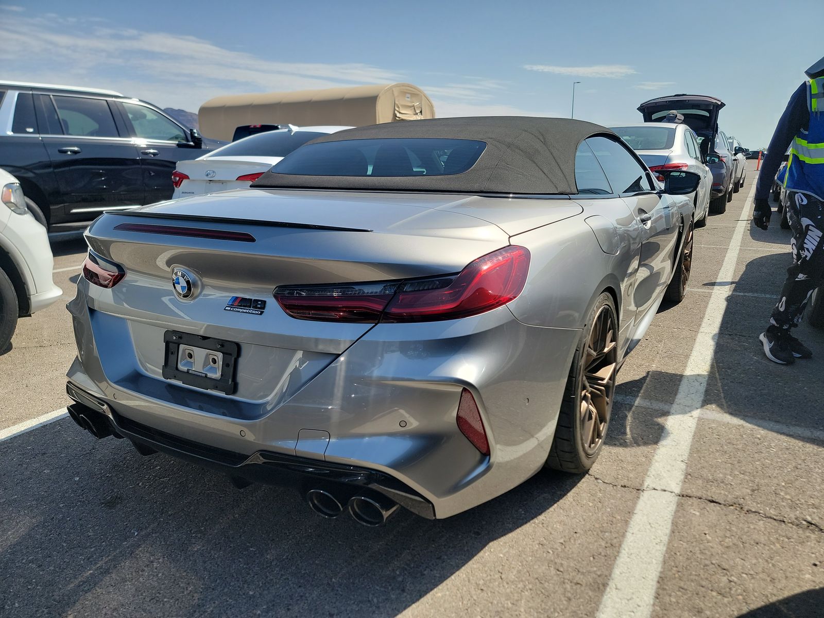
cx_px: 412
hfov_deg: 71.6
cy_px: 309
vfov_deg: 56.8
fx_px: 571
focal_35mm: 24
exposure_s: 1/811
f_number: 1.8
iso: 50
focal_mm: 6.7
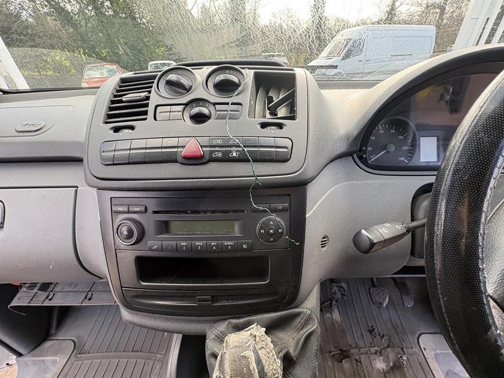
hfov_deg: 98.1
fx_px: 218
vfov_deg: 81.6
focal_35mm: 15
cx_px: 265
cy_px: 201
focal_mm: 2.22
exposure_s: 1/99
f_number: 2.2
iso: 100
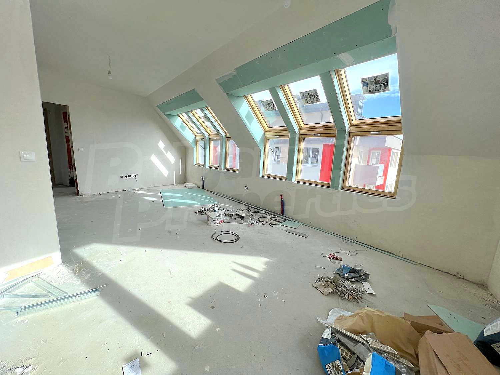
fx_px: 188
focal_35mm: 13
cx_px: 250
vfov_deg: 89.9
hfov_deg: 106.2
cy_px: 188
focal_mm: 1.57
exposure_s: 1/337
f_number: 1.8
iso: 32
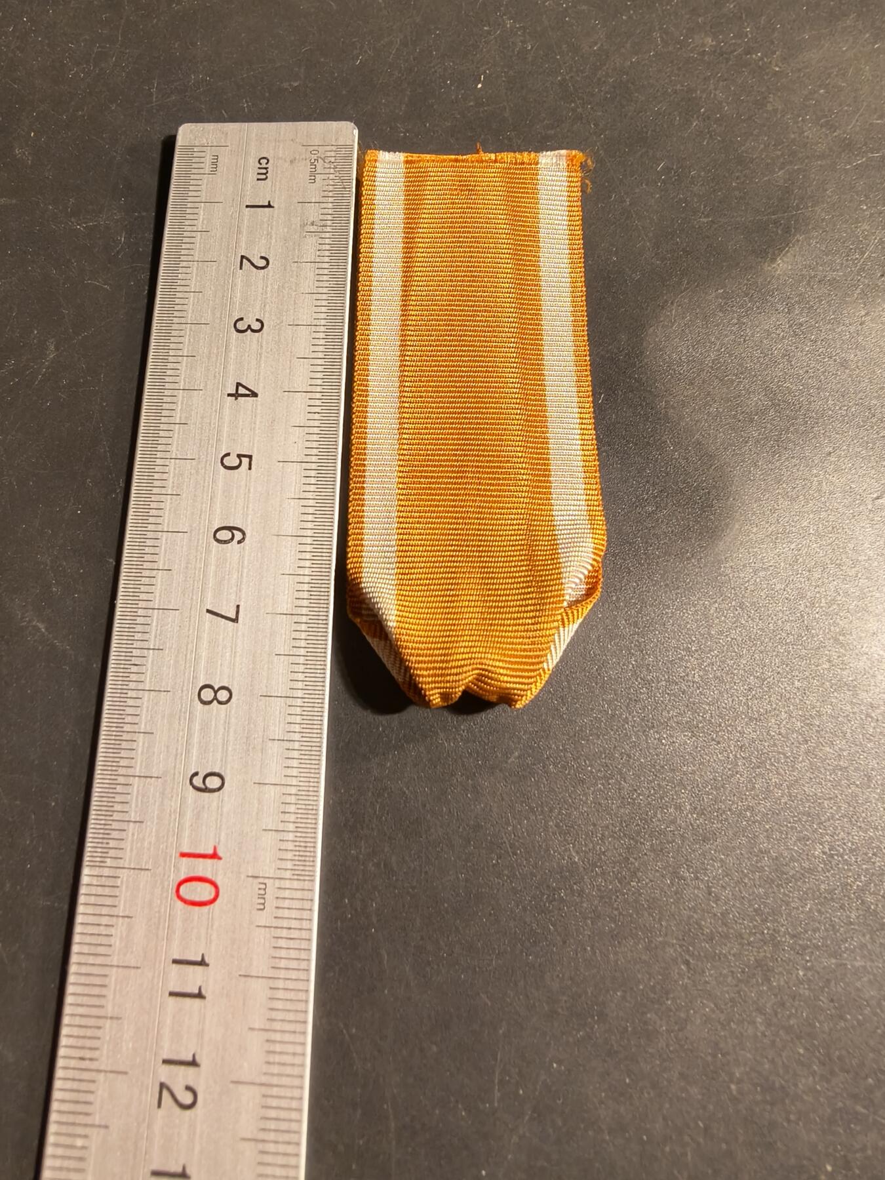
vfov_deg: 73.9
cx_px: 442
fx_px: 784
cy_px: 590
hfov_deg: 58.9
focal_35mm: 23
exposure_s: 1/72
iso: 250
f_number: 2
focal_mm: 2.32
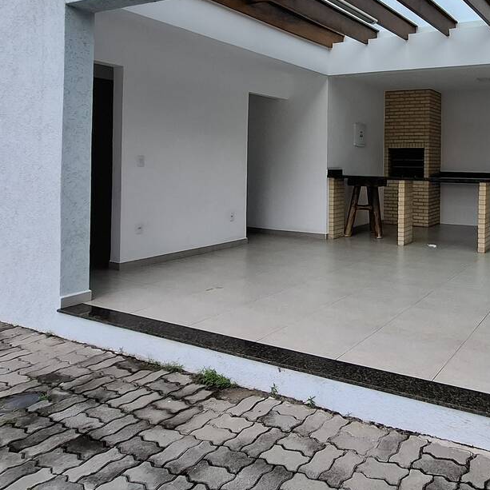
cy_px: 157
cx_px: 422
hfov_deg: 53.2
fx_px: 432
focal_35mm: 27
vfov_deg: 57.6
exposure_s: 1/836
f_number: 2.2
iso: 40
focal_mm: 1.74
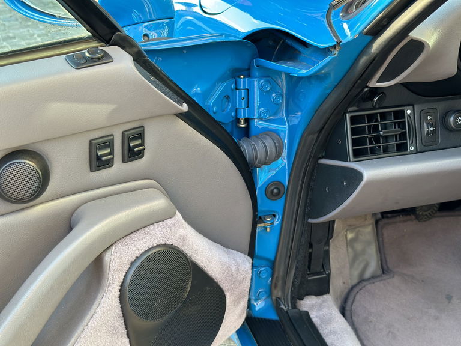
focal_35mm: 48
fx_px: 639
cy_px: 173
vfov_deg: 30.3
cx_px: 230
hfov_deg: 39.7
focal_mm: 6.86
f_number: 1.78
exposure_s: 1/105
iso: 125
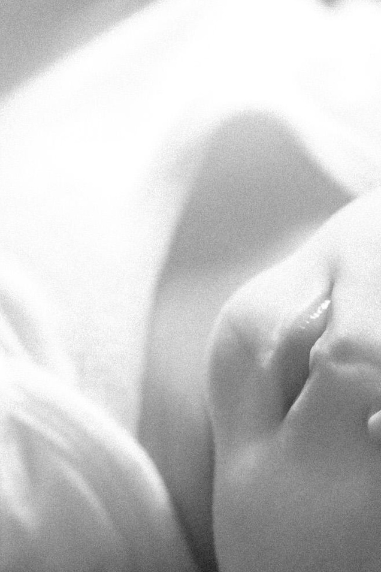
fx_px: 5429
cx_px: 365
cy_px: 284
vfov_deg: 6.0
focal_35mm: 342
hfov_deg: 4.0
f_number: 2.2
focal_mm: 85
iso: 1600
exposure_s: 1/160
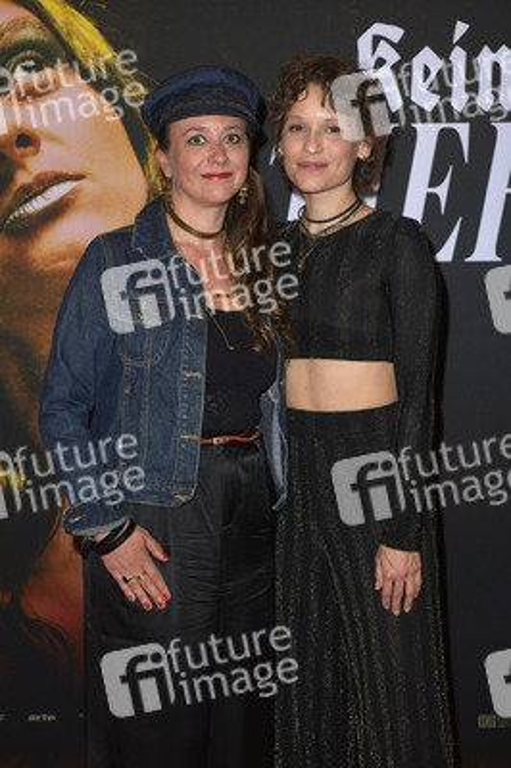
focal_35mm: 62
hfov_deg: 21.9
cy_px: 384
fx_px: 1322
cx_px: 256
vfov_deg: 32.4
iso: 640
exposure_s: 1/160
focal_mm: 62
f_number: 5.6
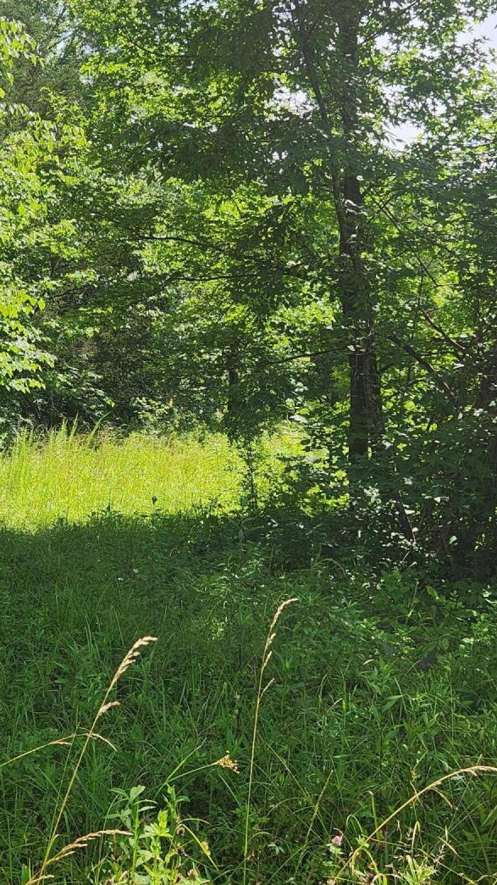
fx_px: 1125
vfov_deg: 42.7
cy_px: 366
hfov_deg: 24.8
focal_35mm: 48
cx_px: 185
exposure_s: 1/1033
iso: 20
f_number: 1.8
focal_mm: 5.4
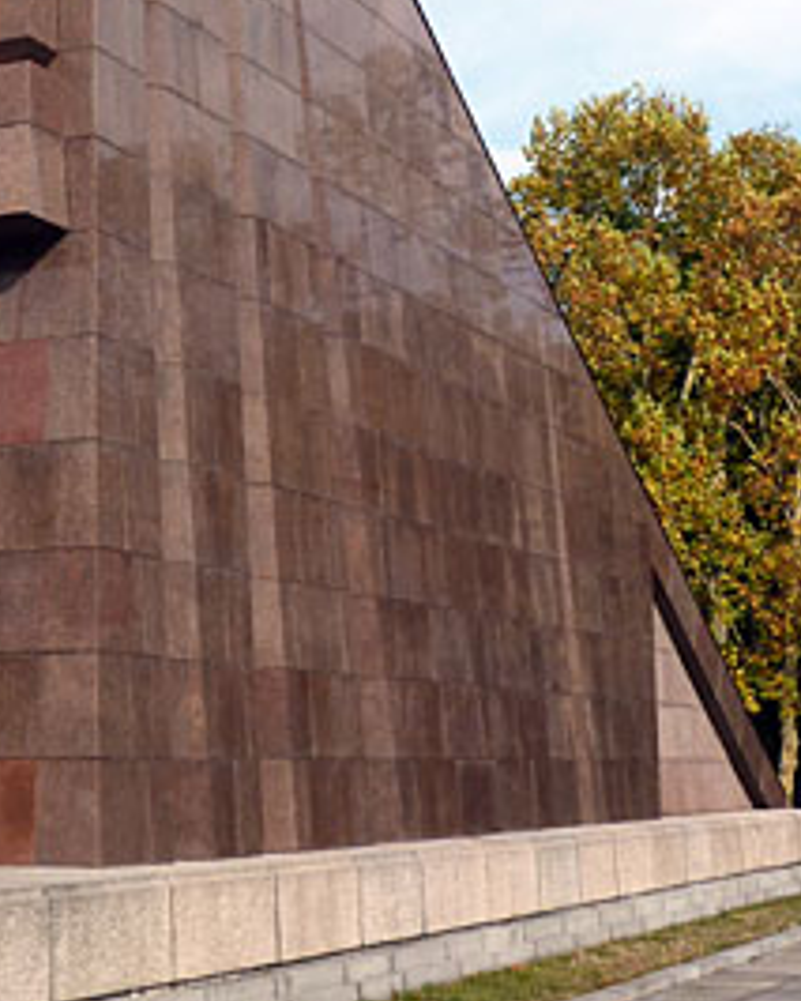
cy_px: 173
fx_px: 2280
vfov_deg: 24.3
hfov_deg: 19.4
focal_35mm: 77
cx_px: 34
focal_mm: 5.7
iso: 80
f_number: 4.5
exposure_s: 1/400
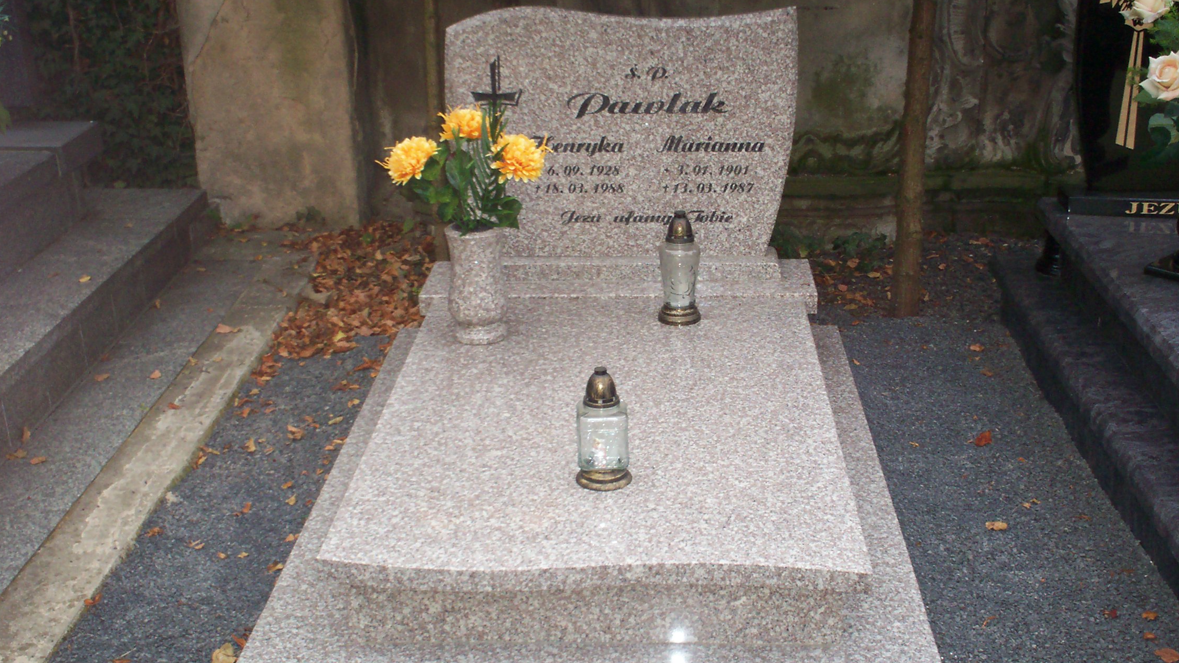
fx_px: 1407
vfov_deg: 26.5
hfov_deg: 45.4
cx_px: 638
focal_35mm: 45
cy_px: 333
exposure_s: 1/79.1
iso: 140
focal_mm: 6
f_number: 4.5
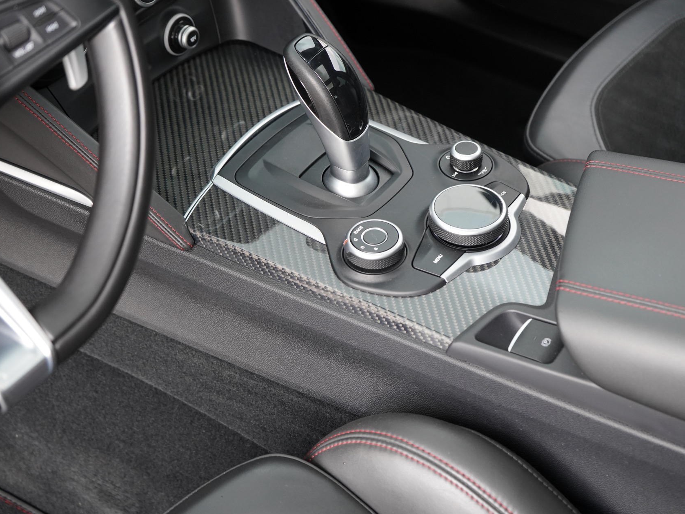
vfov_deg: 22.3
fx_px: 1306
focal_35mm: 66
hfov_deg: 29.4
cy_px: 255
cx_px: 355
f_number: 5
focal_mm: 60
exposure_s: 1/160
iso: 2000
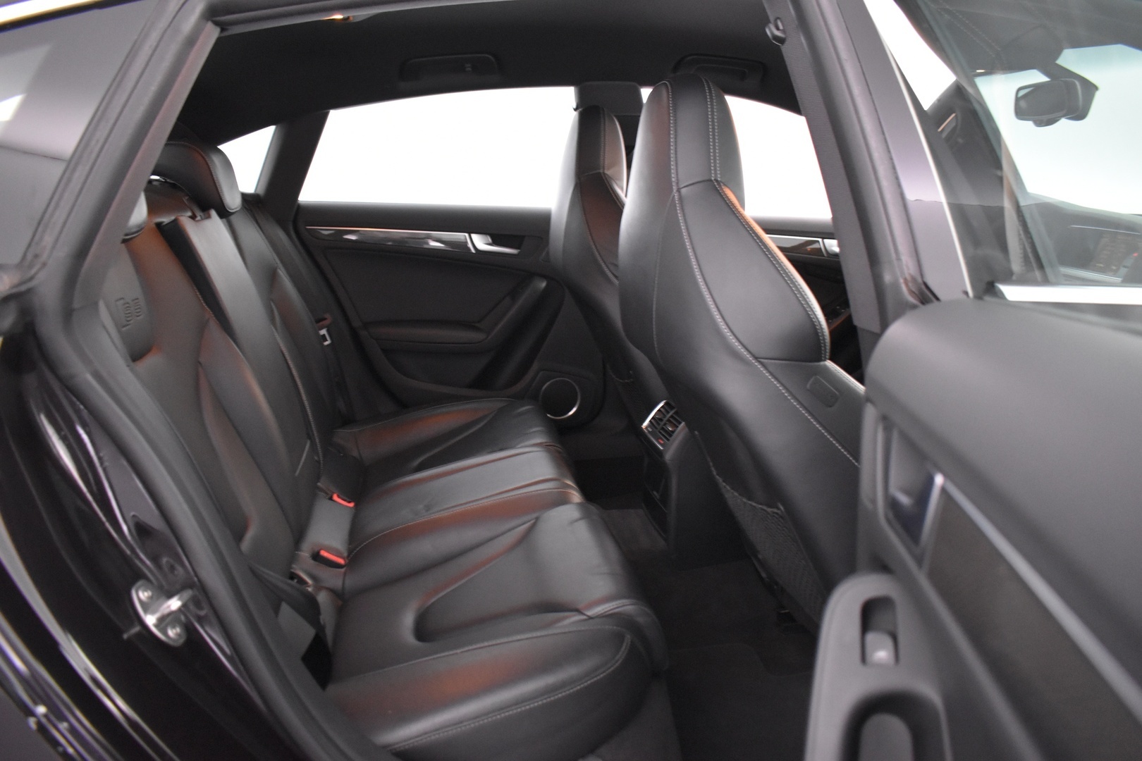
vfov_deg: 47.9
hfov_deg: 67.4
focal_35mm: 27
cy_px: 380
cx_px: 571
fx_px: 856
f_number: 3.5
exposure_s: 1/20
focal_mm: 18
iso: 3200
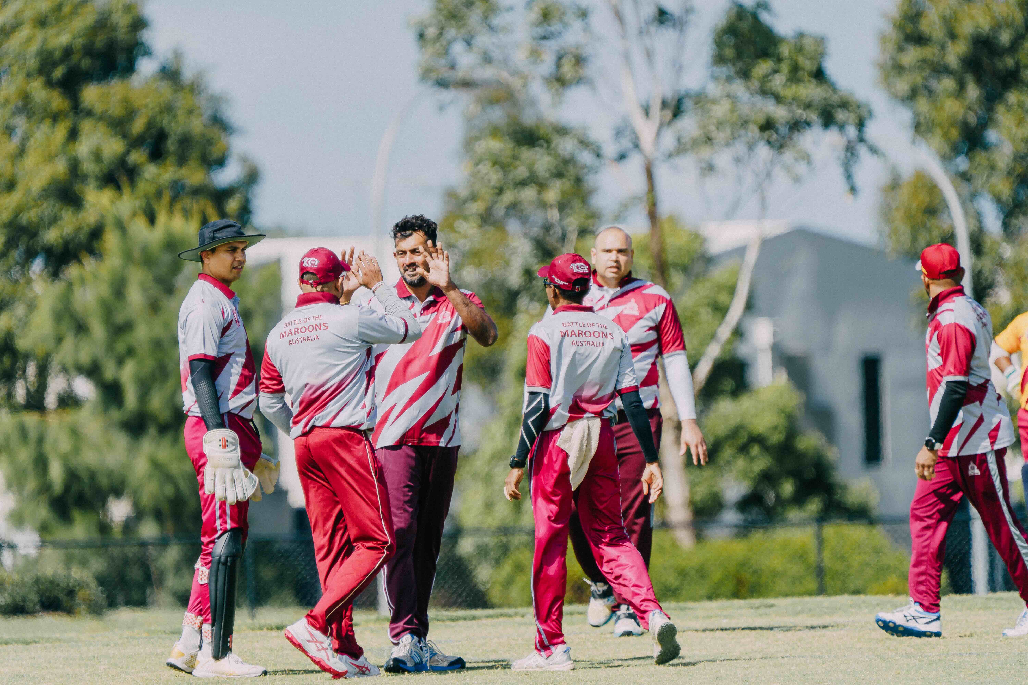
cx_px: 514
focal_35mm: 600
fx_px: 17132
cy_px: 342
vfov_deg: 2.3
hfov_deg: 3.4
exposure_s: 1/1000
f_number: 6.3
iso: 250
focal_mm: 600
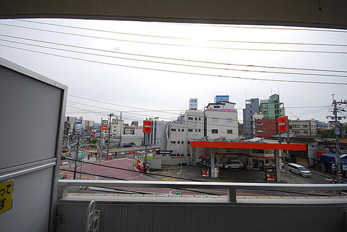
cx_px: 174
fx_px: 203
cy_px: 116
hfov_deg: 81.1
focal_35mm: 21
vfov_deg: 59.7
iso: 100
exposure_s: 1/250
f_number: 8
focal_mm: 14
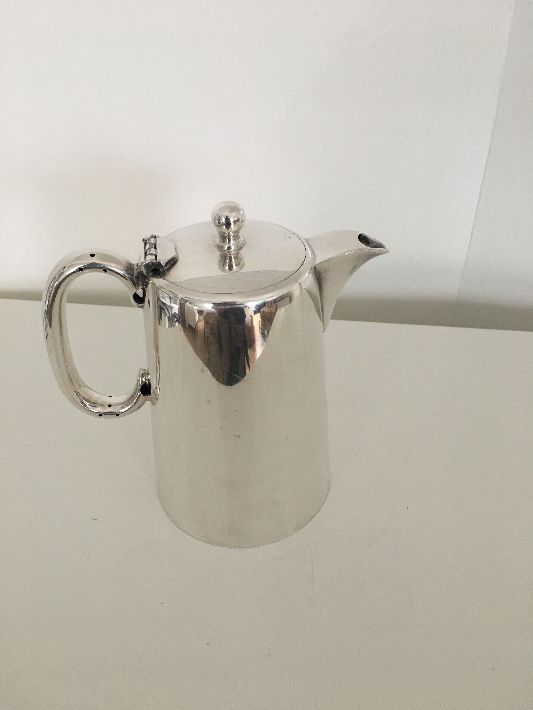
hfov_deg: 48.2
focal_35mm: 29
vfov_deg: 61.7
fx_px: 595
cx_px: 266
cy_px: 355
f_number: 2.2
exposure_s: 1/33
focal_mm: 4.15
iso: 125
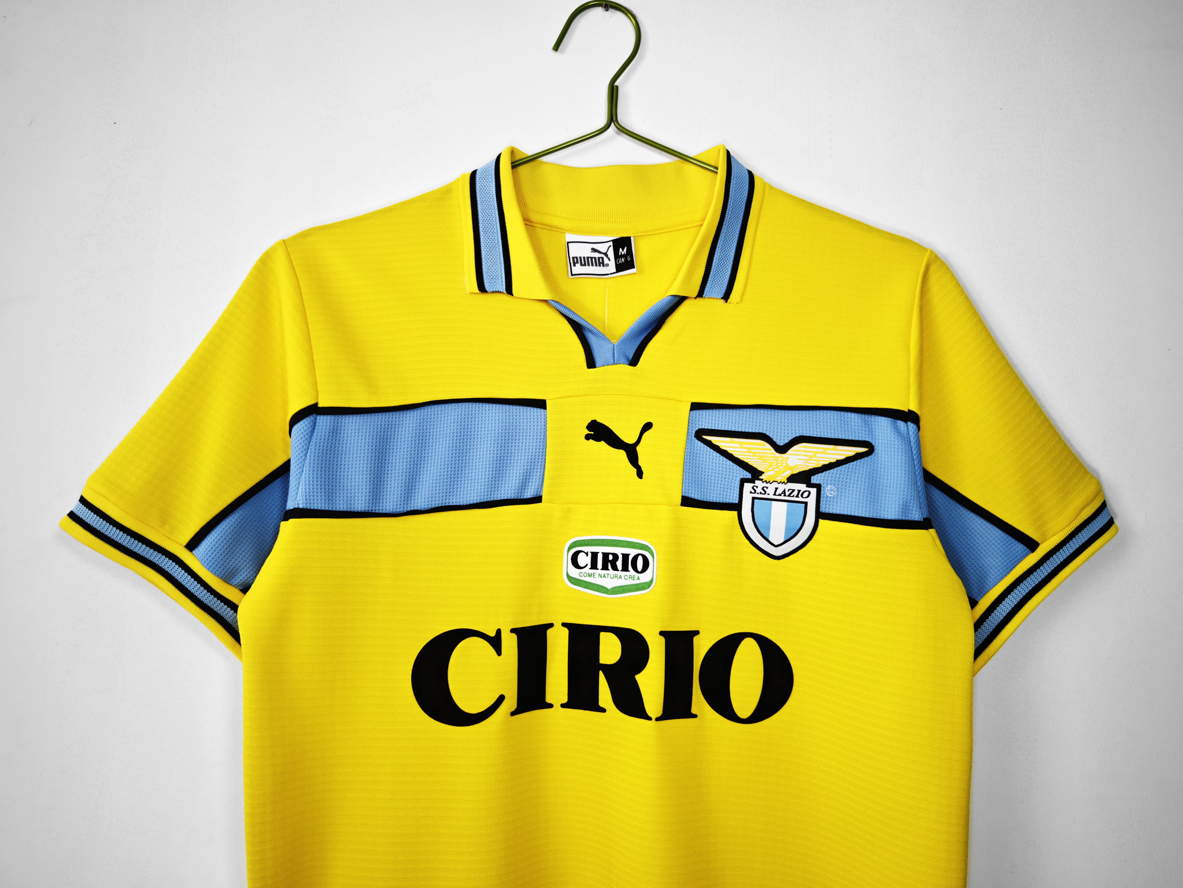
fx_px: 786
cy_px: 444
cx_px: 592
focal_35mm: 23
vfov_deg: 58.9
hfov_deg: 73.9
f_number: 1.75
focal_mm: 8.67
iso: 85
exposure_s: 1/100
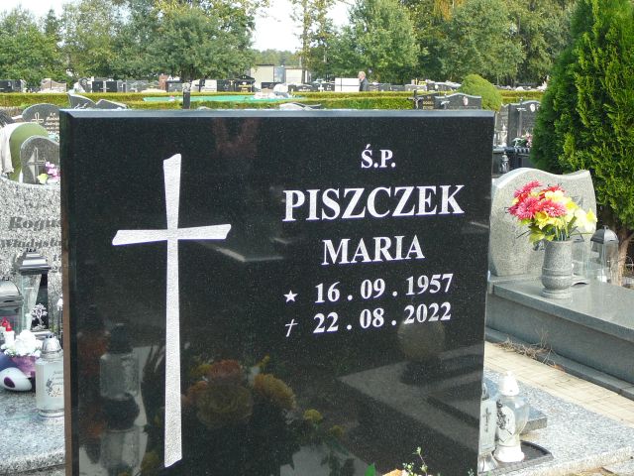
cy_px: 238
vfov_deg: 24.8
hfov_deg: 32.7
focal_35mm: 59
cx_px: 317
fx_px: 1081
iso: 80
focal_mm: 8.7
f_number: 3.5
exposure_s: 1/160
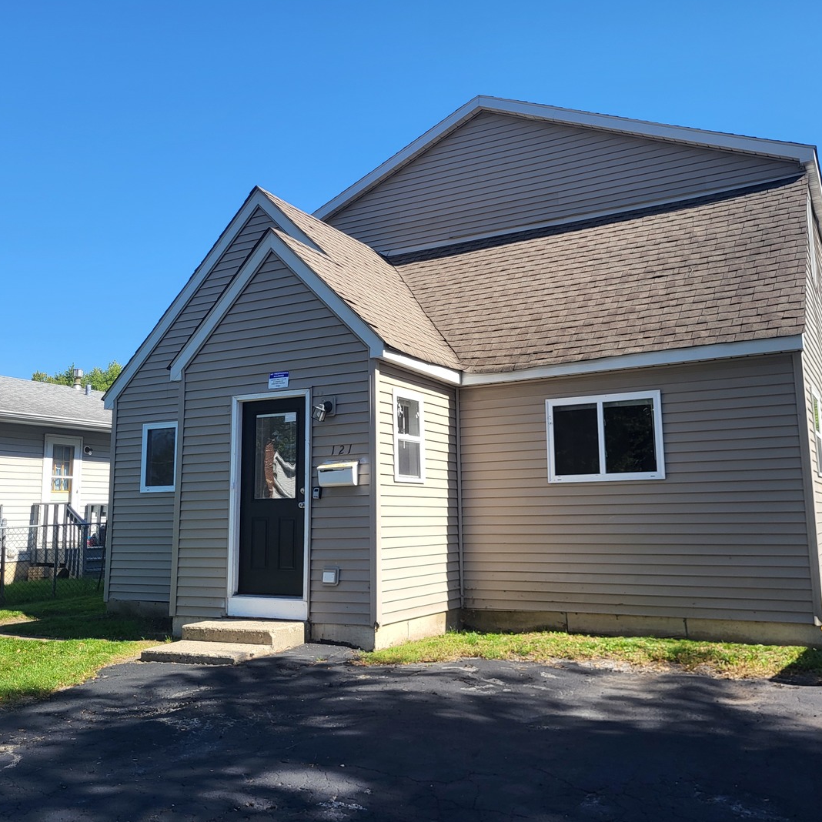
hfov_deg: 52.5
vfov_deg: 52.5
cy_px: 409
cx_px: 424
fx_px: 833
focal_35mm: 31
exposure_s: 1/1311
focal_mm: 5.4
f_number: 1.8
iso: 40
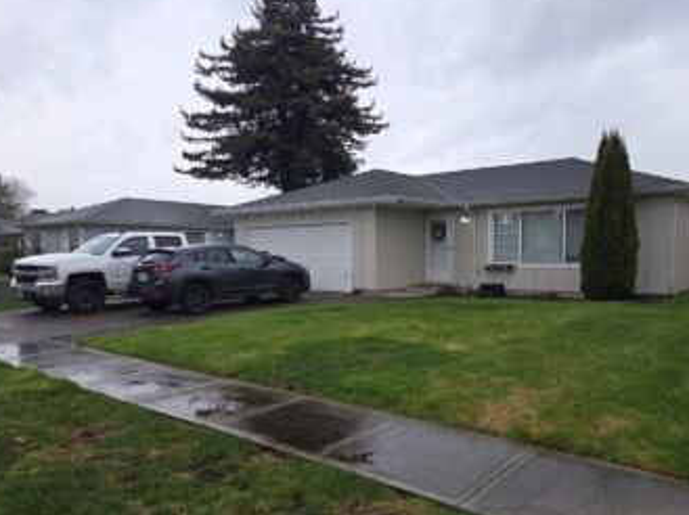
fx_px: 557
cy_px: 283
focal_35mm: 28
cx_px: 390
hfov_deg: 63.3
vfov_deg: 49.6
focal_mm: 5.4
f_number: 1.8
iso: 25
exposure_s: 1/294
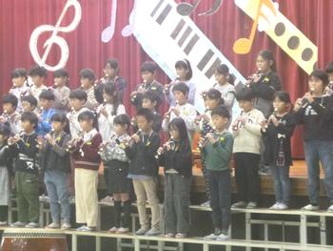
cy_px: 126
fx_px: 1107
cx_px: 166
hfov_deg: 17.1
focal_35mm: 115
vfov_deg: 12.9
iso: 1000
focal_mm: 18
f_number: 5.7
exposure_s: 1/15
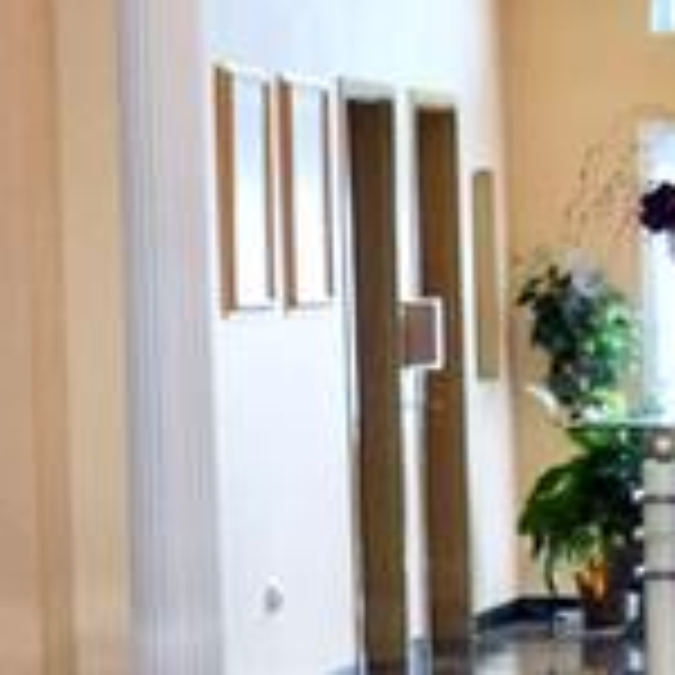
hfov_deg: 8.2
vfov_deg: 8.4
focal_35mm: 209
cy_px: 558
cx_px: -400
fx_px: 4611
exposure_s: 1/100
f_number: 5
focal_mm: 24
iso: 800
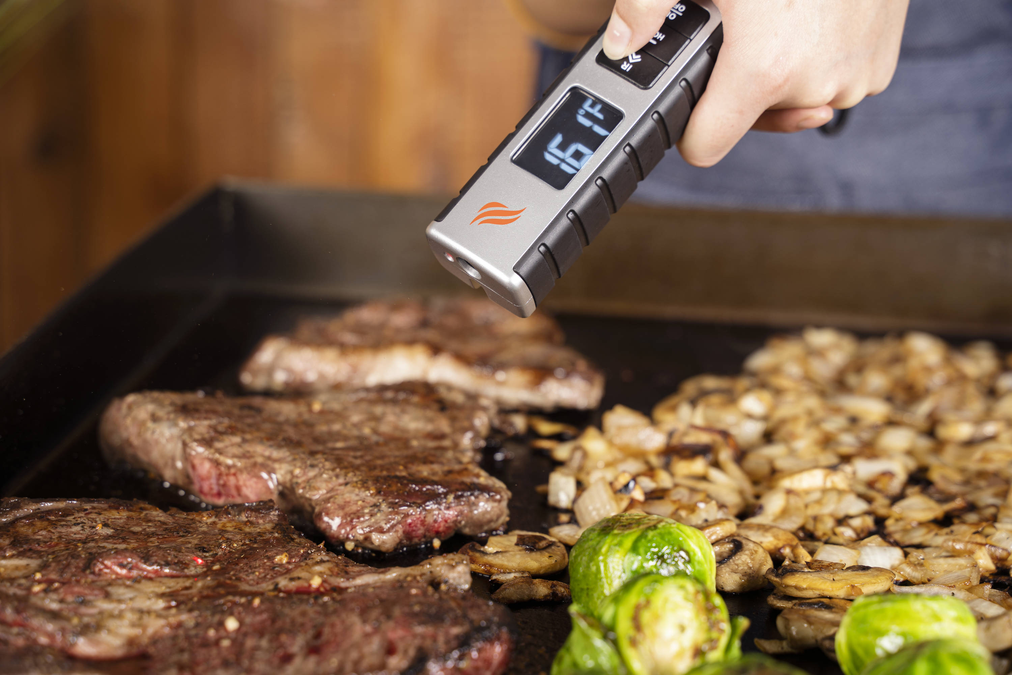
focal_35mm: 75
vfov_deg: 18.2
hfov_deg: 27.0
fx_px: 2108
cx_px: 506
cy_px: 338
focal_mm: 75
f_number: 5
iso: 100
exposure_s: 1/4
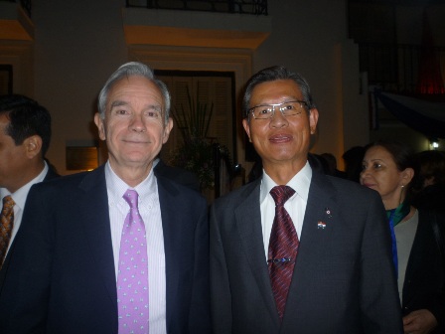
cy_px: 167
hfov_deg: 61.7
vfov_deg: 48.2
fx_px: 373
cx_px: 222
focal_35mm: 29
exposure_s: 1/125
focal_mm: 5.2
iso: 100
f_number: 3.3
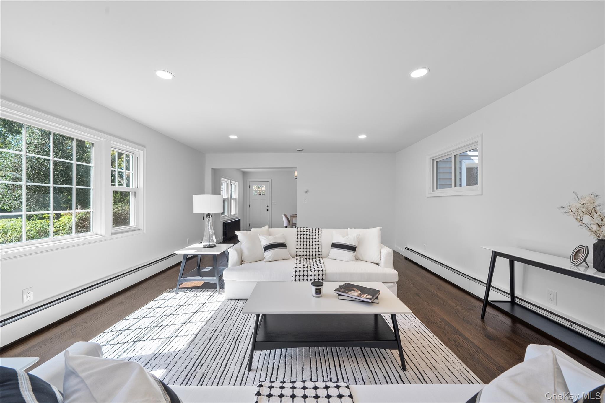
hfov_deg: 108.3
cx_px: 302
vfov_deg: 85.4
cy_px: 202
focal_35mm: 13
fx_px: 218
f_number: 9
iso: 500
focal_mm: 13
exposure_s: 1/25
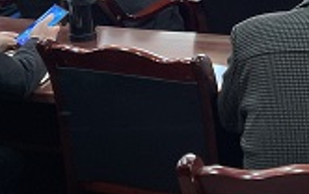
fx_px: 767
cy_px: -108
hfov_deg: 21.0
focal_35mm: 91
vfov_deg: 13.5
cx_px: 382
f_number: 1.6
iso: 100
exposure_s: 1/100
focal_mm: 5.1
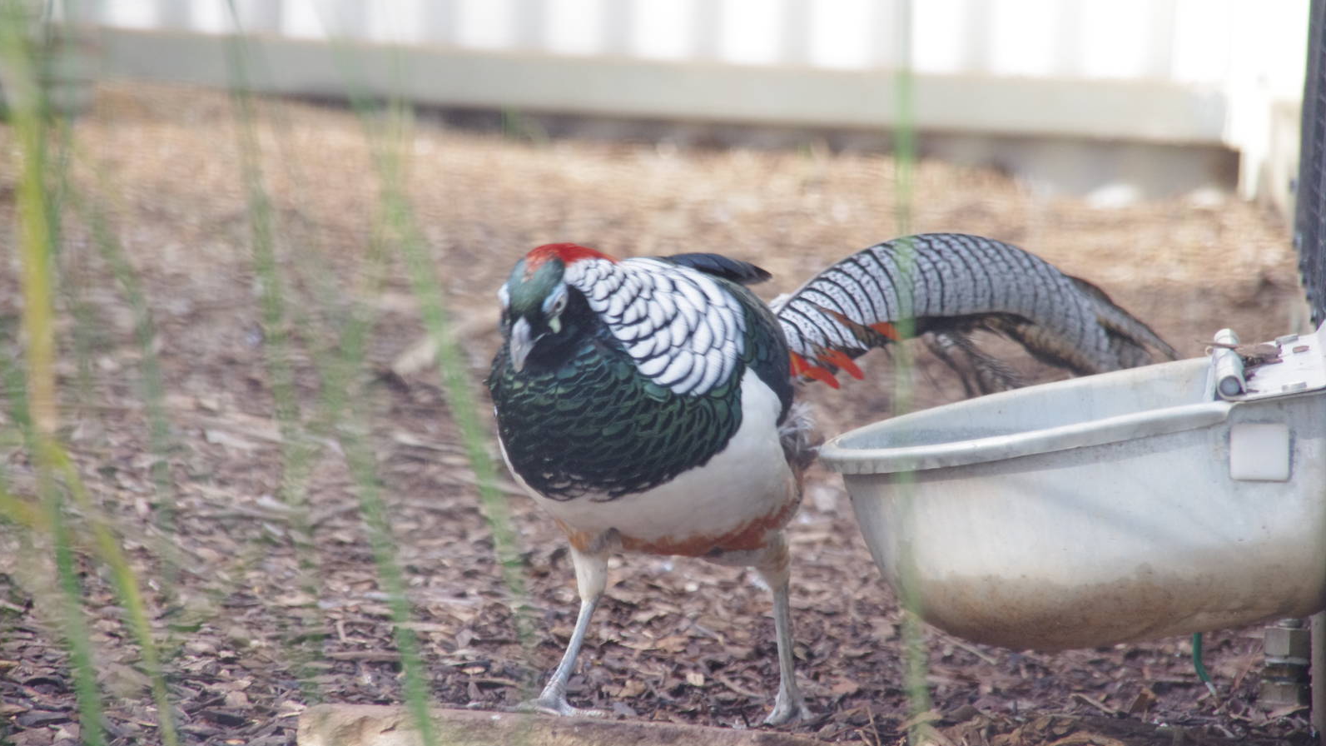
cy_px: 348
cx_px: 661
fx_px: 9423
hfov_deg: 8.0
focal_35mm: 268
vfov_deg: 4.5
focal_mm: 170
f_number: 5.6
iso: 1600
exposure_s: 1/200
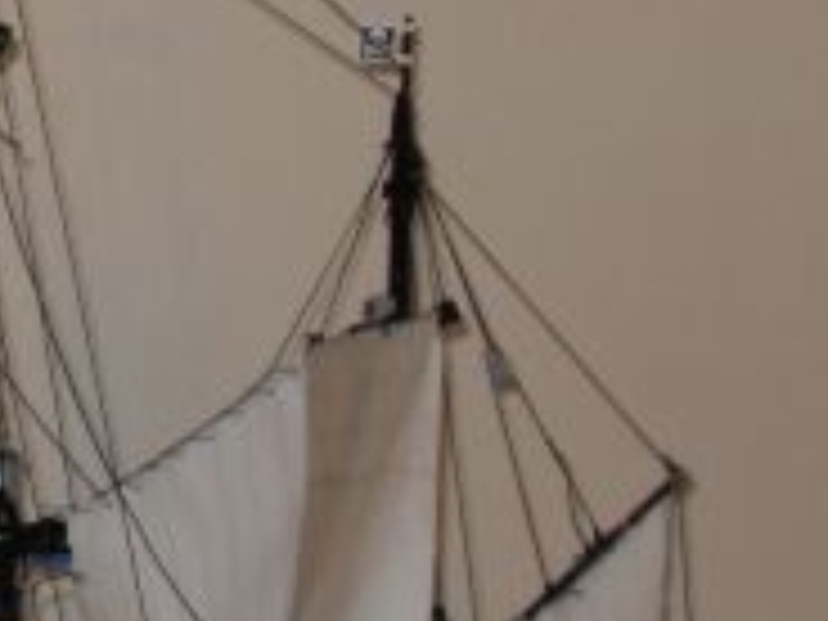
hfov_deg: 14.6
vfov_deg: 11.4
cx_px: -288
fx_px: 3086
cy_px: 626
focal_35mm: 129
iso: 100
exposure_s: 1/45
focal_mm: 6.3
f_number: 2.8
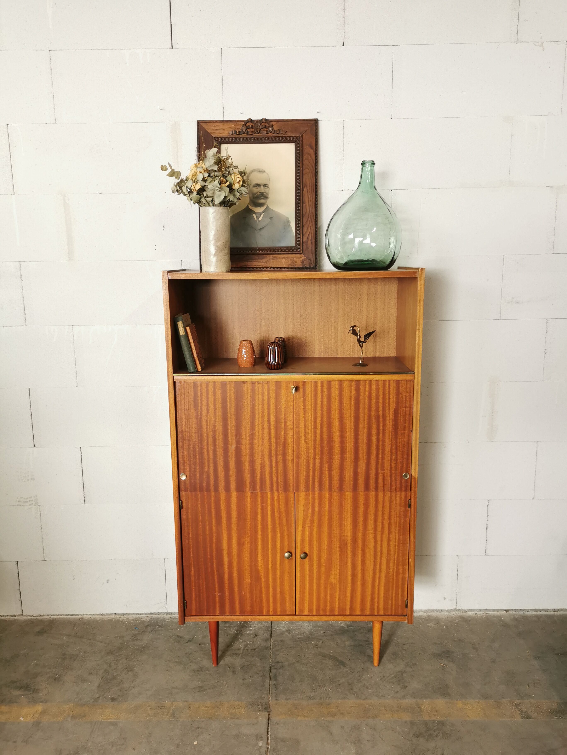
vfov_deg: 65.3
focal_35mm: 27
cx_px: 284
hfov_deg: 51.4
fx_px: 590
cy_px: 378
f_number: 1.8
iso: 125
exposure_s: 1/50
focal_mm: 5.58
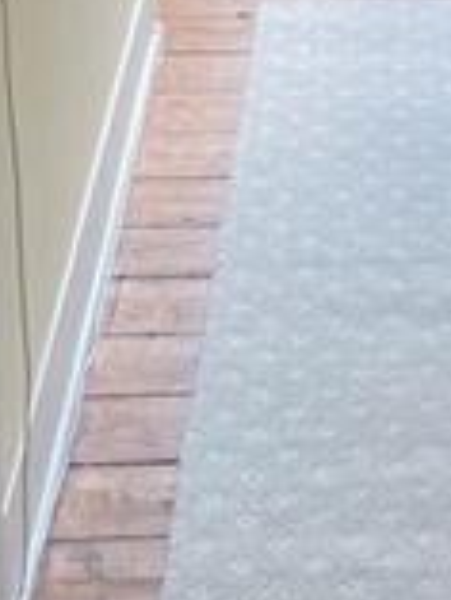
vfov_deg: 14.7
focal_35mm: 127
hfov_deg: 11.4
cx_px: 604
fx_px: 2203
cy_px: -210
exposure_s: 1/121
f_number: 1.6
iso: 100
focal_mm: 4.2
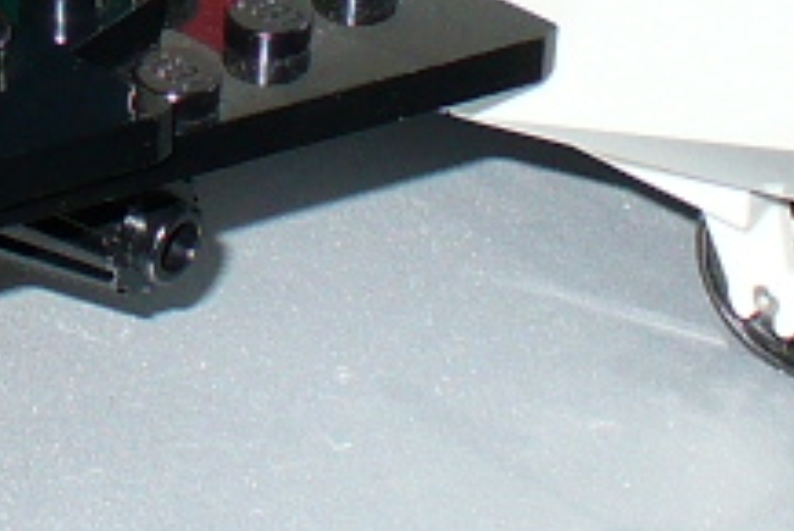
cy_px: -542
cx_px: -154
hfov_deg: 9.0
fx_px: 5010
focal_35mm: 227
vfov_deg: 5.9
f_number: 2.8
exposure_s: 1/30
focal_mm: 6.1
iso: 80
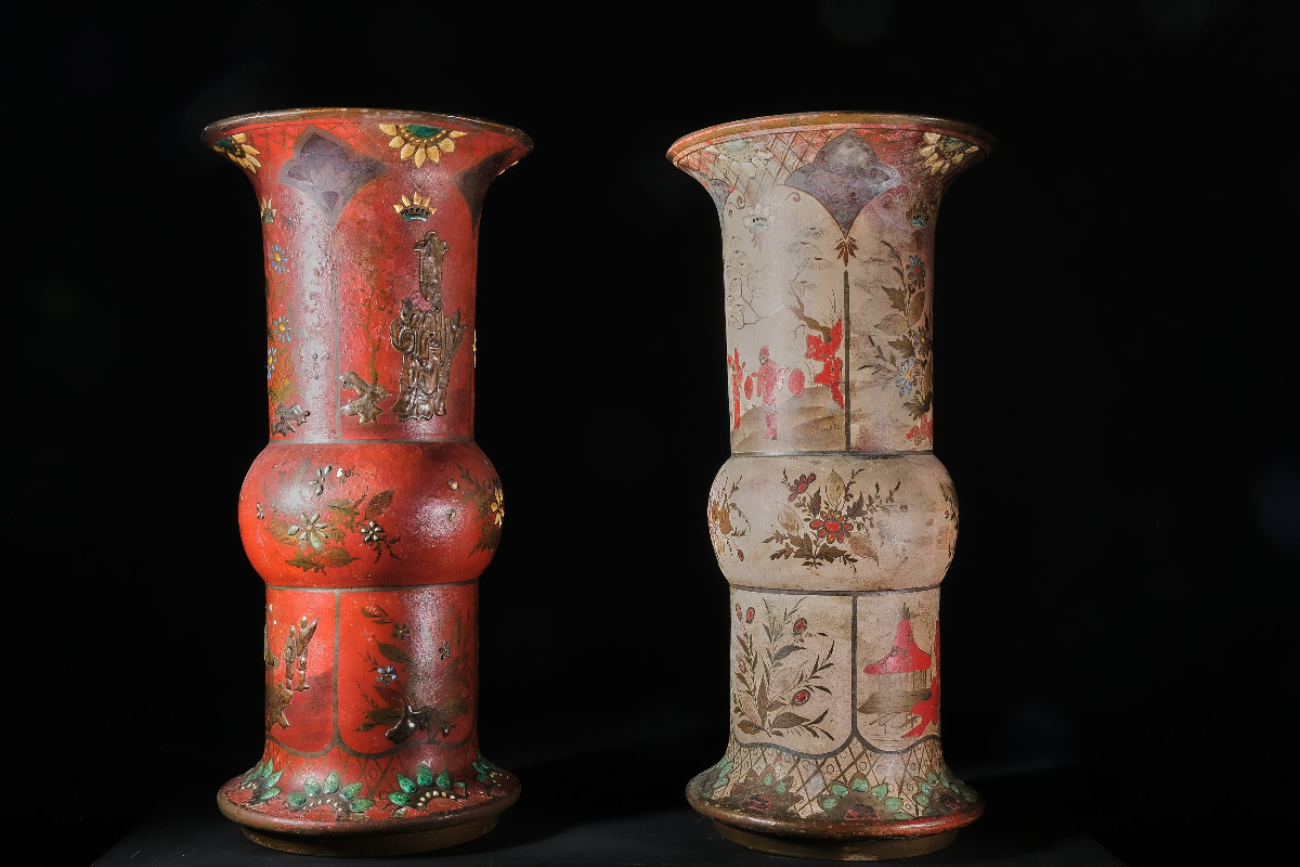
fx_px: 1336
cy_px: 434
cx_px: 650
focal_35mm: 37
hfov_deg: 51.9
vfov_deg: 35.9
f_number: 13
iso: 200
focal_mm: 24.7
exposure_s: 1/250
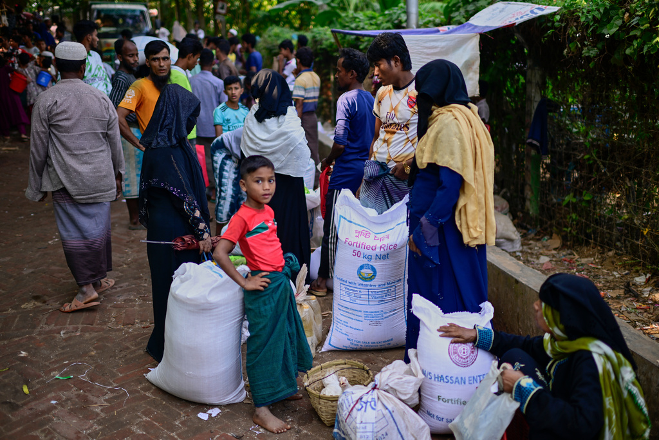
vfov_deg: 37.9
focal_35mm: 35
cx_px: 330
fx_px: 641
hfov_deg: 54.4
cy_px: 220
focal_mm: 35
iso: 100
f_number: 1.4
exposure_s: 1/400
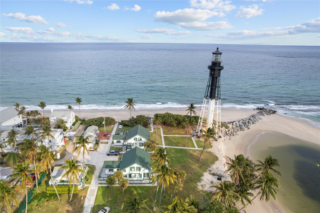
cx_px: 160
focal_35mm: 22
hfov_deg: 78.6
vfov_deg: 57.2
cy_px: 106
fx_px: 195
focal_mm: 8.38
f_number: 2.8
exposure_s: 1/400
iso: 110
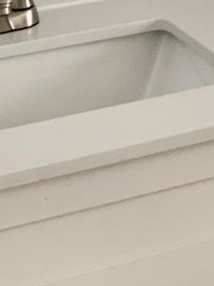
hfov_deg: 9.5
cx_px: 348
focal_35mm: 151
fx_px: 1244
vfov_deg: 12.2
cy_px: -189
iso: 160
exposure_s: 1/60
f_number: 1.8
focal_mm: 4.25
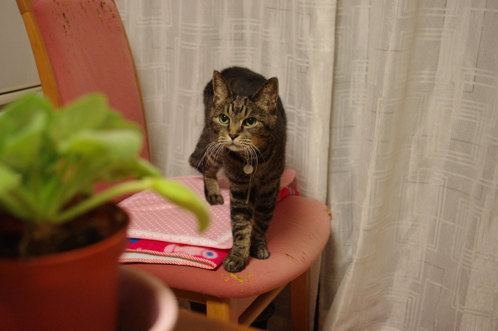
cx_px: 249
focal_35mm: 49
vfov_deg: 27.5
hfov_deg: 40.4
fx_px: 677
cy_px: 166
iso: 3200
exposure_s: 1/60
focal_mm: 32.5
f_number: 4
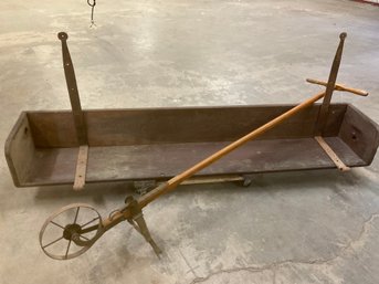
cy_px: 142
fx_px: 317
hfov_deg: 61.7
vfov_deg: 48.2
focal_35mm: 29
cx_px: 190
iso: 320
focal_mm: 3
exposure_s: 1/50
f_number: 1.8
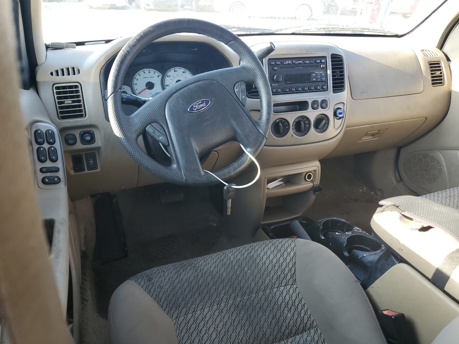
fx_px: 345
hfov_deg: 67.3
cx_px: 230
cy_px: 172
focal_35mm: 26
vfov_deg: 53.1
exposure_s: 1/120
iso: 60
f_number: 1.5
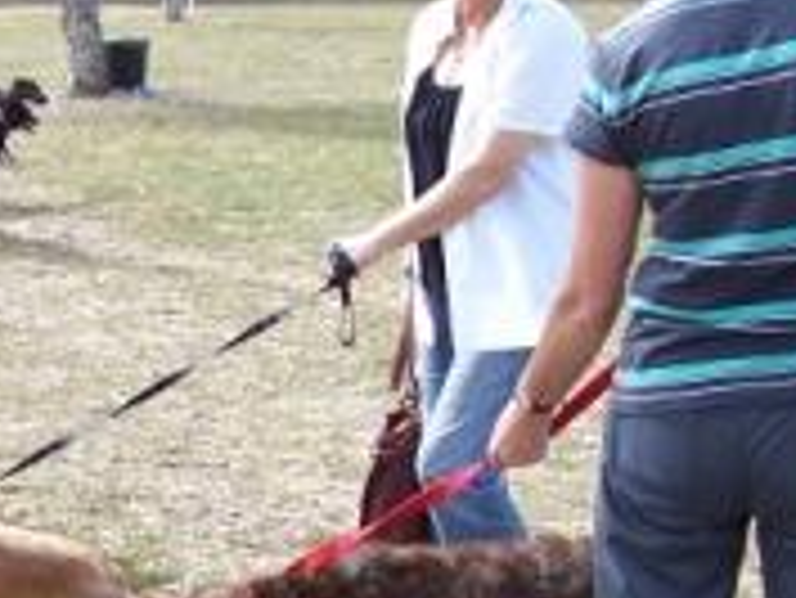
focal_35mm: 86
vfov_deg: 17.0
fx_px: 1979
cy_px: 495
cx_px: 67
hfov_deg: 22.2
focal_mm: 5.6
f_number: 2.7
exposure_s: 1/350
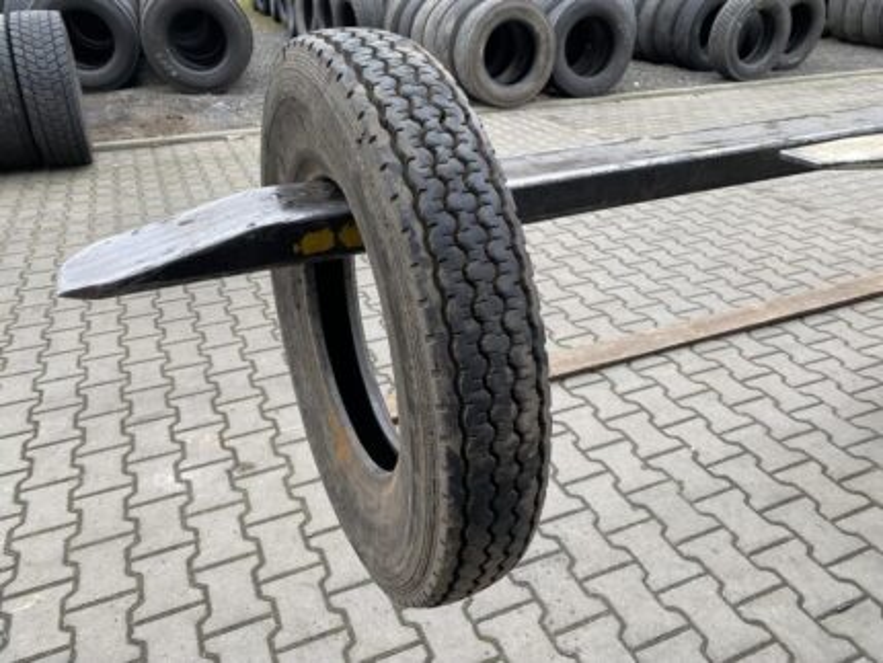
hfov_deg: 67.3
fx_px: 664
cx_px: 442
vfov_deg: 53.1
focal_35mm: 26
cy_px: 332
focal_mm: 4.25
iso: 40
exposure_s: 1/121
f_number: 1.8
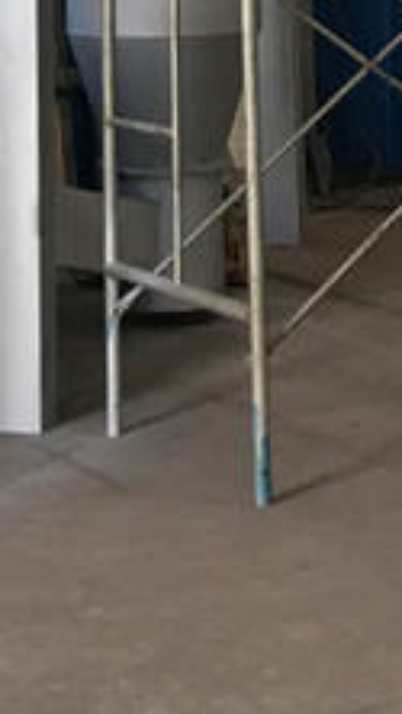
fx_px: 2518
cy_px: -712
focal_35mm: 133
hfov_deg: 9.1
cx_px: 251
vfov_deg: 13.7
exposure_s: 1/17
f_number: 2.2
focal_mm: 4.15
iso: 32
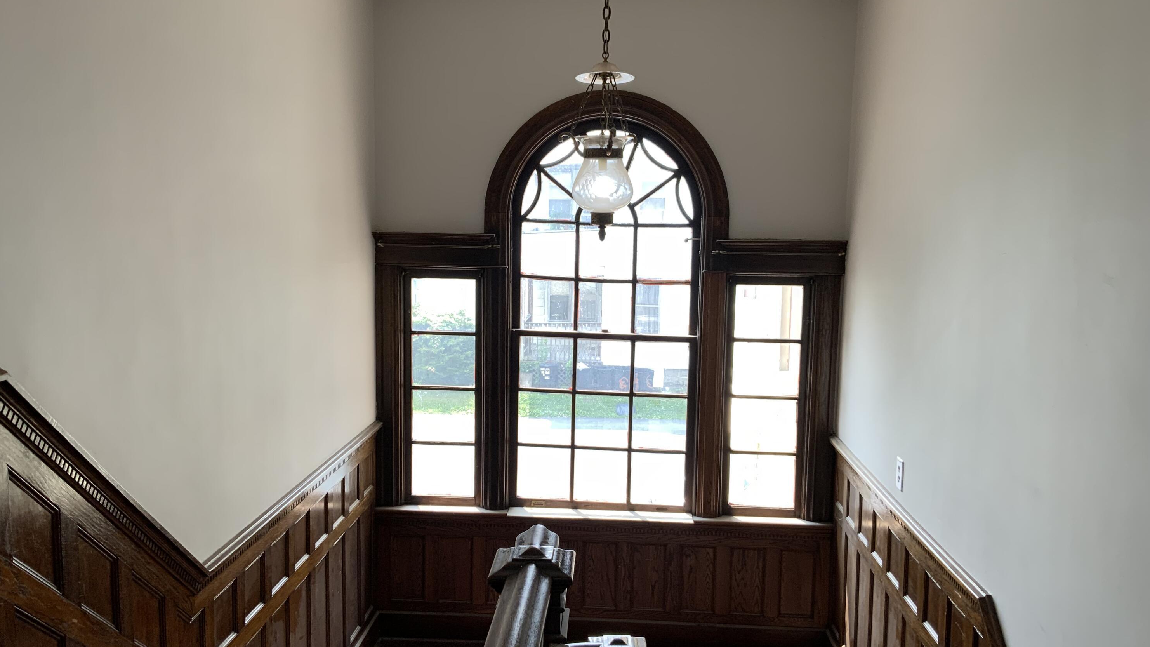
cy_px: 327
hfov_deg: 61.0
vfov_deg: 36.7
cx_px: 569
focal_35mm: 32
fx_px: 976
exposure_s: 1/120
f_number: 1.8
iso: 25
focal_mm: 3
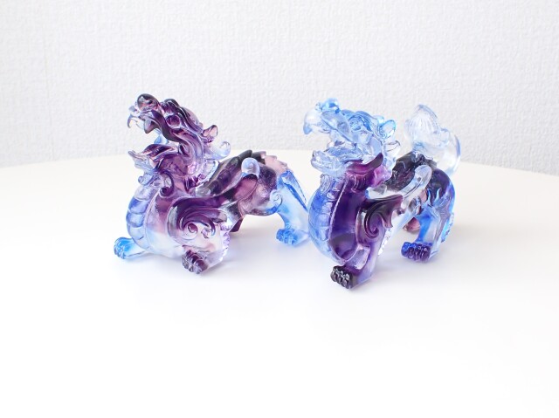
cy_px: 209
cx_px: 280
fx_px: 484
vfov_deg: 46.7
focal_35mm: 30
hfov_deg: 60.0
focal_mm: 5.4
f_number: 3.2
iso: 100
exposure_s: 1/125
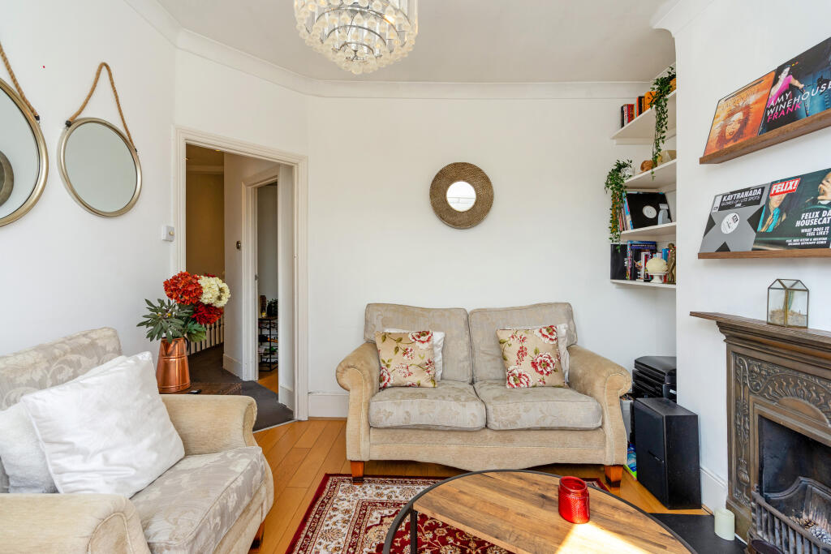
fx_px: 369
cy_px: 277
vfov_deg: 73.8
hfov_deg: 96.7
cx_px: 416
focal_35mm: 16
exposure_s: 1/80
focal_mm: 16
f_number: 8
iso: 400
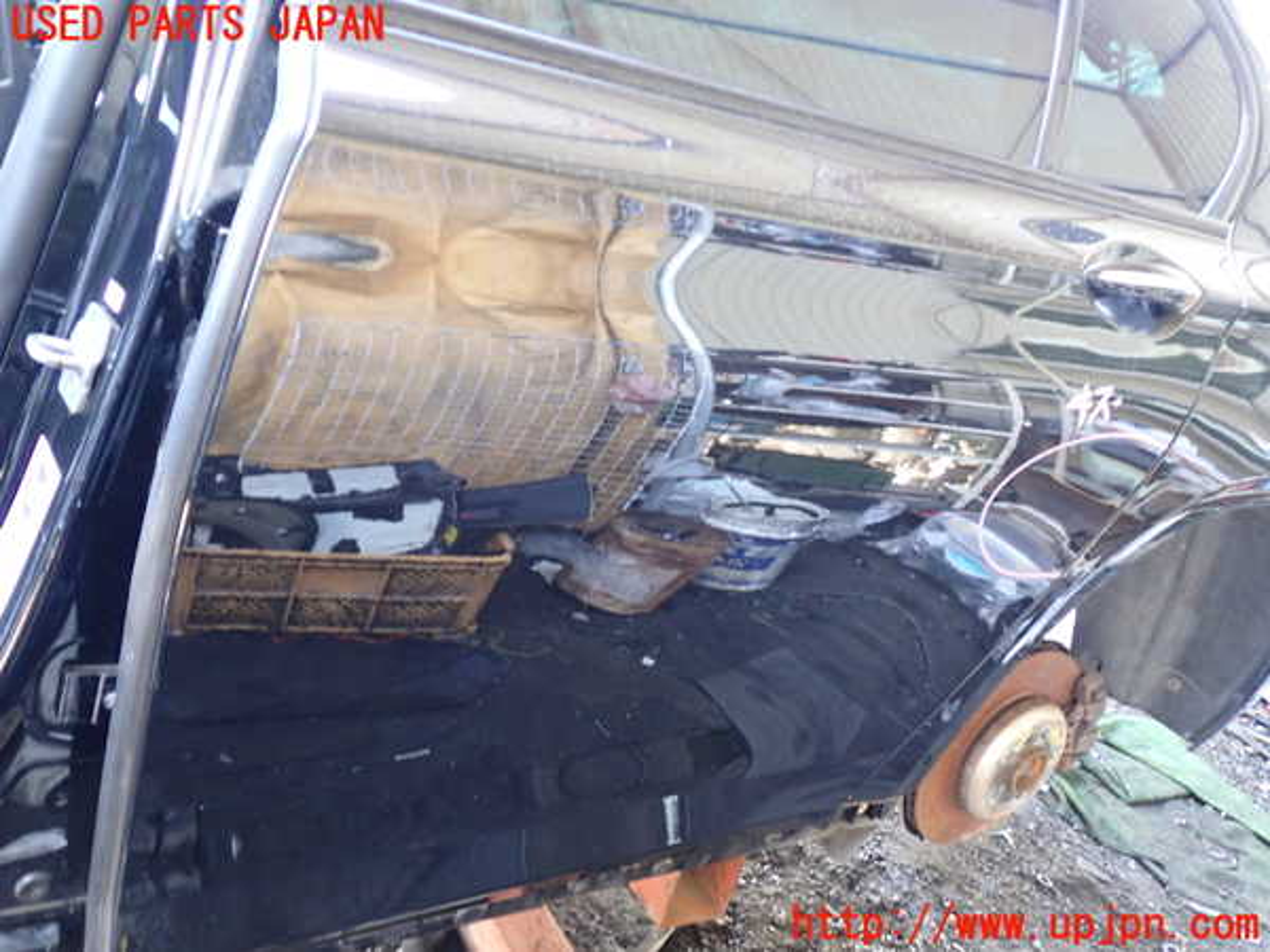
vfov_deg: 46.8
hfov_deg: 60.0
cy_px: 476
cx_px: 635
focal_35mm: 30
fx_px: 1101
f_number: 2.3
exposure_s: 1/30
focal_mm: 5.4
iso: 400
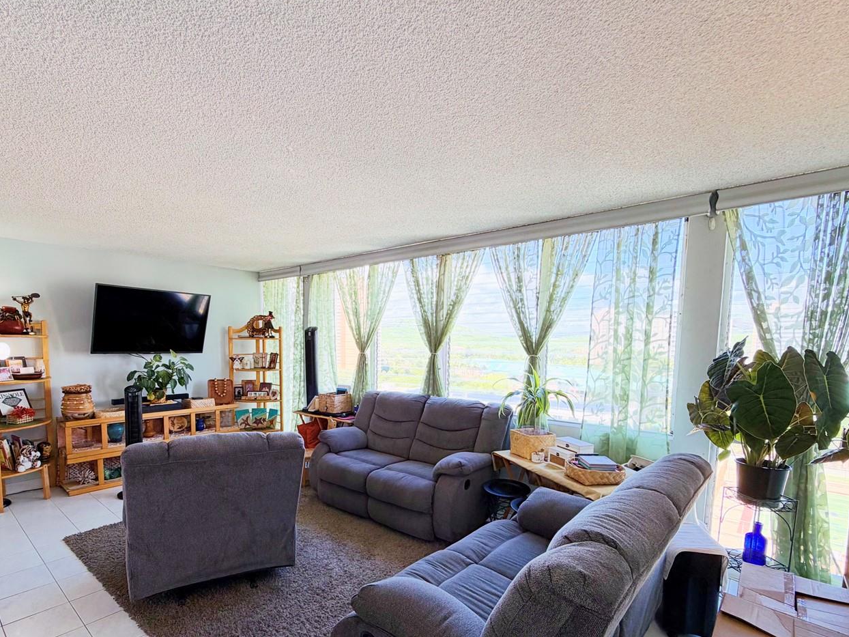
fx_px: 441
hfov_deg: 87.1
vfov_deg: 70.9
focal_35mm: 18
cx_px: 360
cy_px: 381
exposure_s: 1/120
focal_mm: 2.22
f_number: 2.2
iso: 80
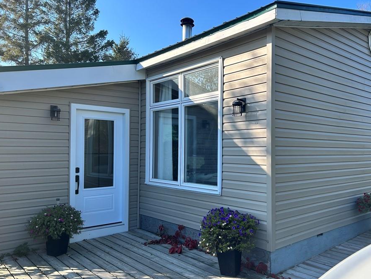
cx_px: 205
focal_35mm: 30
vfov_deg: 46.8
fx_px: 322
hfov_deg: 59.8
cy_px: 144
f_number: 1.5
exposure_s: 1/1295
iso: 50
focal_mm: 5.7
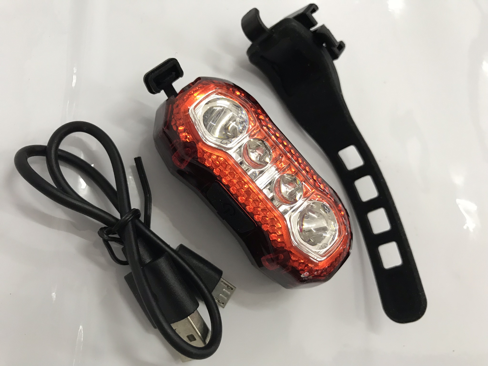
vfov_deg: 49.7
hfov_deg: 63.4
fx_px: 395
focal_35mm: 28
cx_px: 244
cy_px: 183
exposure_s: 1/17
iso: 50
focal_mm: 3.99
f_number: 1.8
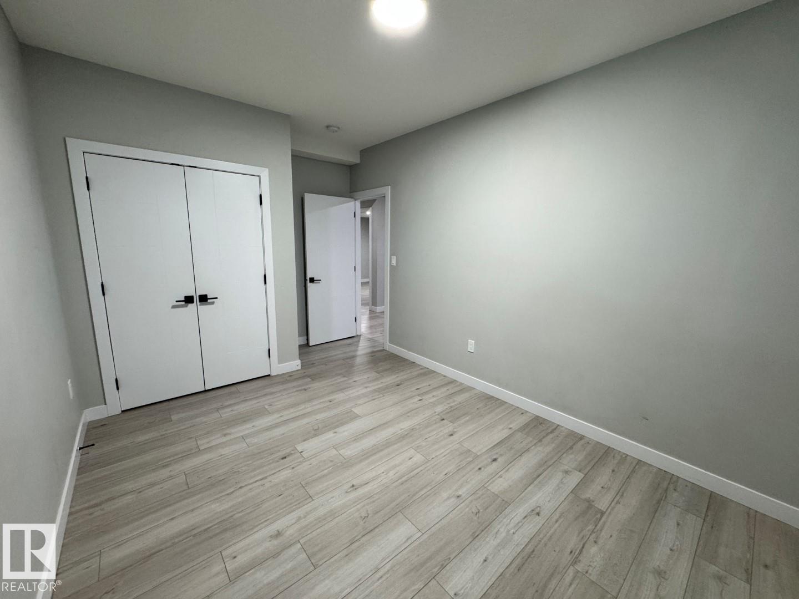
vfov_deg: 85.7
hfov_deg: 102.1
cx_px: 400
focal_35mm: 14
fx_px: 323
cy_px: 300
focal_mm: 2.22
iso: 250
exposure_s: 1/60
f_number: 2.2
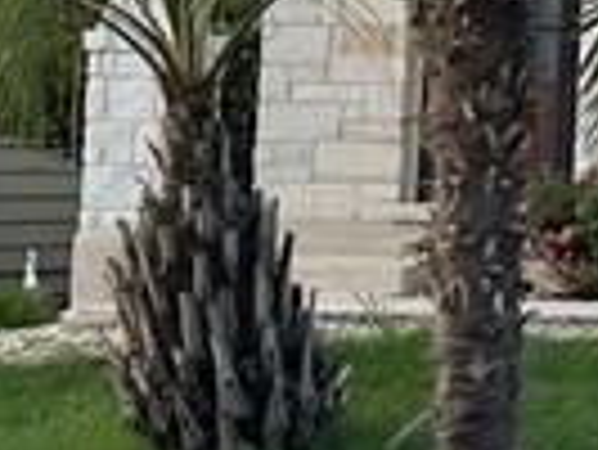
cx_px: 1389
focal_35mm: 200
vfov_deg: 7.3
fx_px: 3458
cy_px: -176
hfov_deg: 9.0
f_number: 1.6
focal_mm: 4.2
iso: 32
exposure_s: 1/759
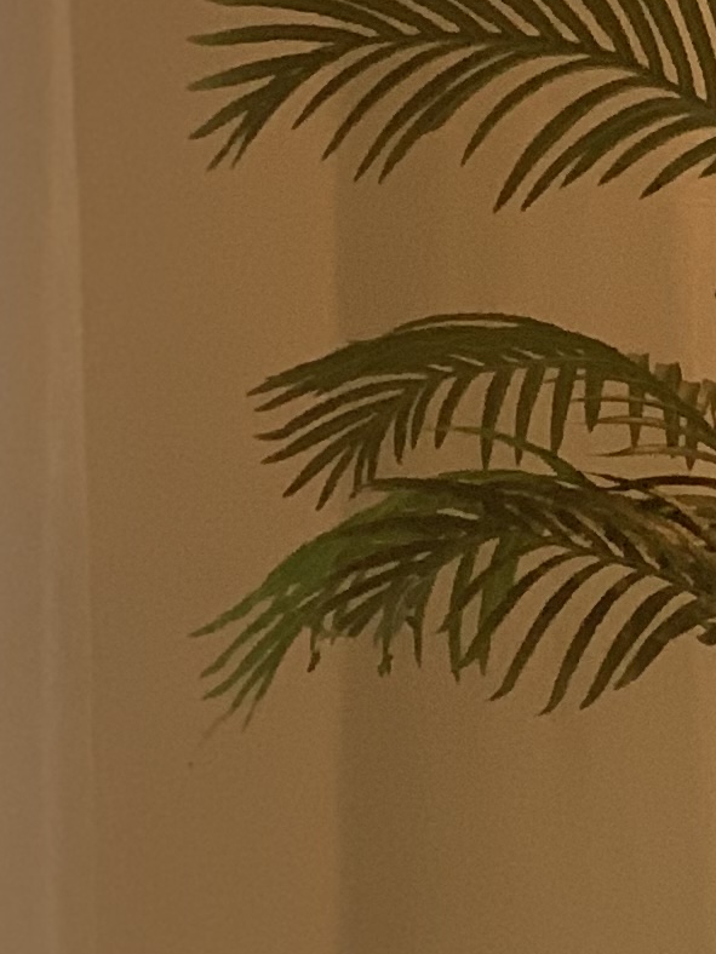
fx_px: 7336
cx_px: 795
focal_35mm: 266
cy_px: 1795
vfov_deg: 7.2
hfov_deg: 5.6
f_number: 2.4
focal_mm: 6
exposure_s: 1/50
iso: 80
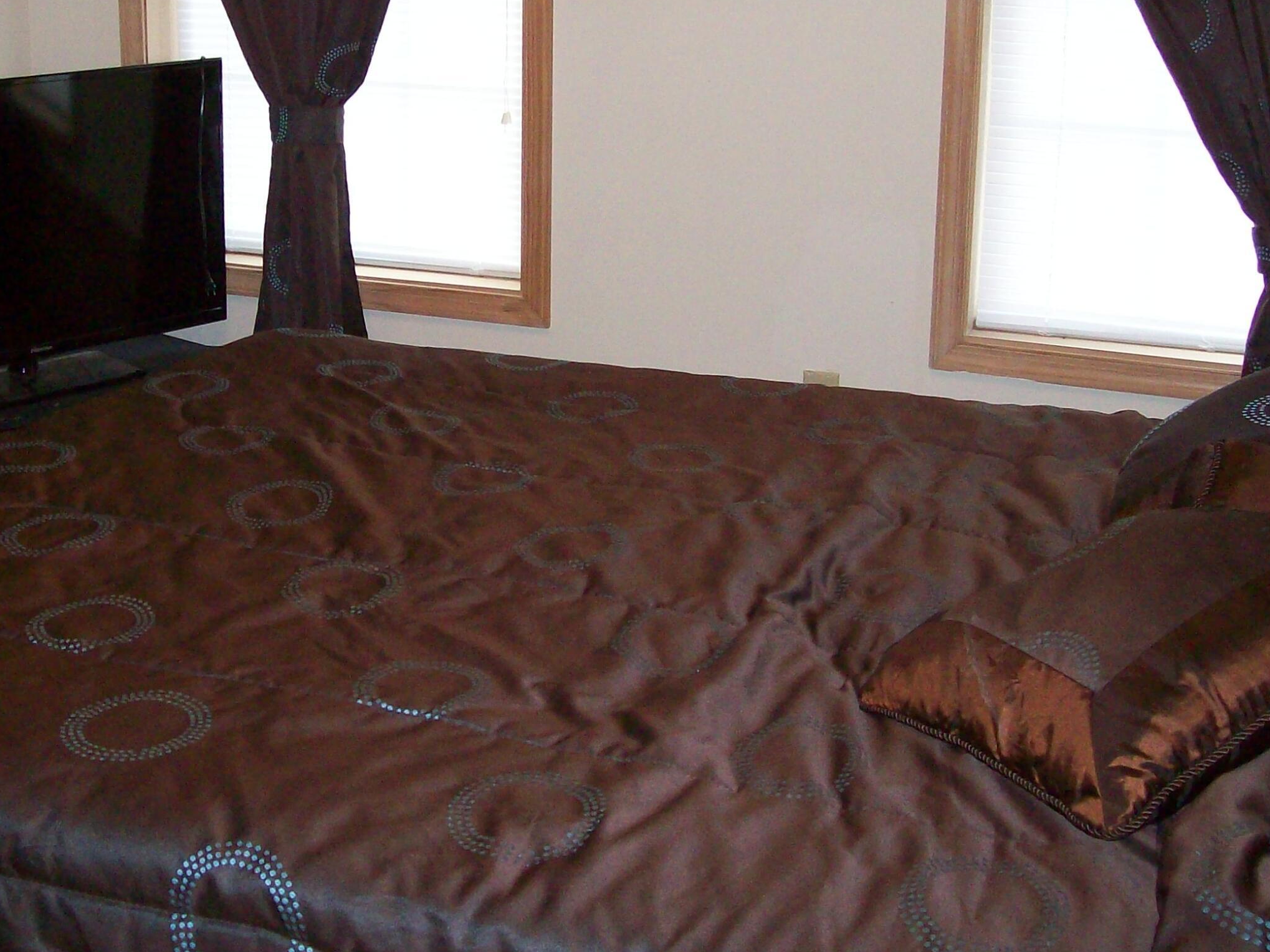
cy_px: 378
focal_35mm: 53
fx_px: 1944
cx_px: 465
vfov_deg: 27.5
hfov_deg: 35.9
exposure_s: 1/64
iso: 200
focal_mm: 6
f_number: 2.7
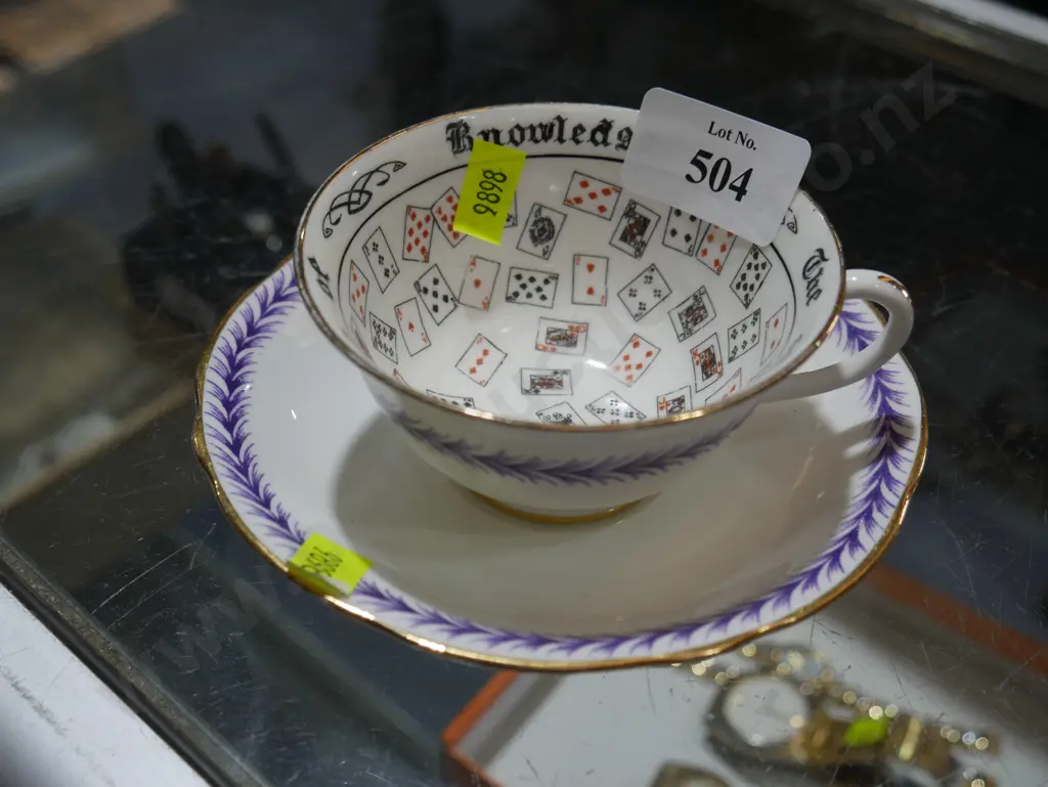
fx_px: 1212
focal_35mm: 40
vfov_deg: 36.0
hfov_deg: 46.8
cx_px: 524
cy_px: 394
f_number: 4.5
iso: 200
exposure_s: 1/125
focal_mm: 20
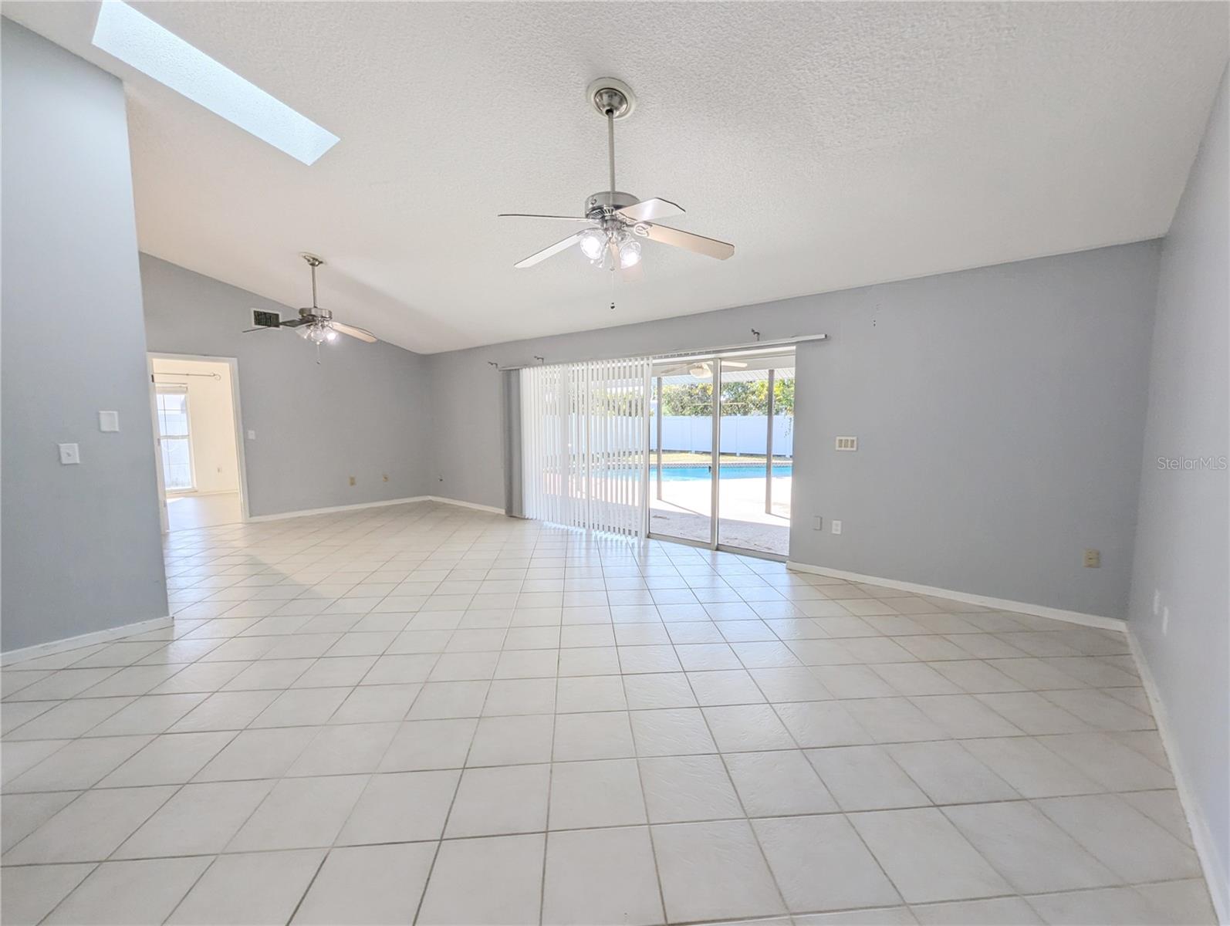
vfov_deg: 90.1
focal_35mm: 13
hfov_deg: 106.1
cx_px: 615
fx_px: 463
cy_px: 463
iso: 42
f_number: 2.2
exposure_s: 1/224
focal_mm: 1.95
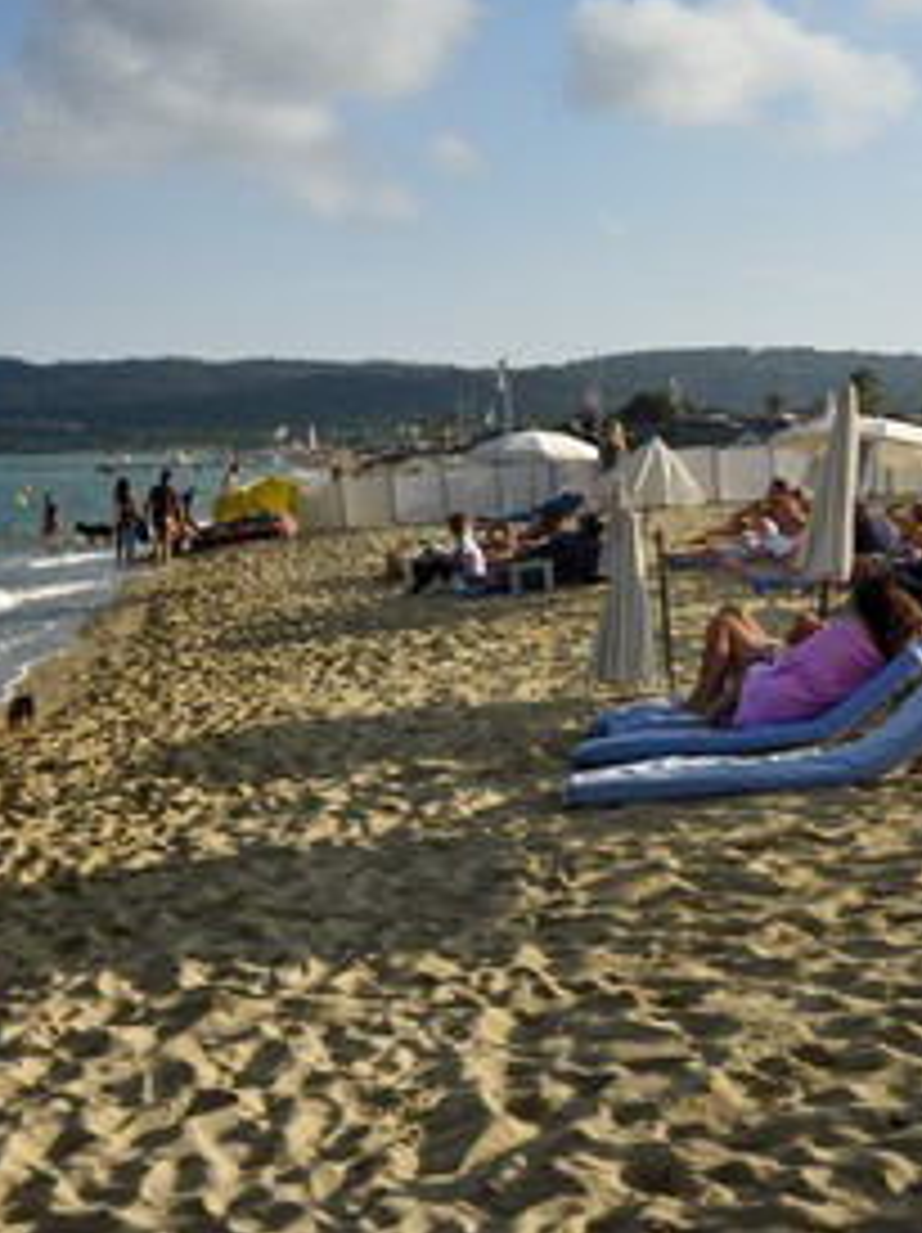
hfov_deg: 24.1
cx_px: 103
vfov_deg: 32.7
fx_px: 2099
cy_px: 612
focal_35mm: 59
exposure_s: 1/200
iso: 200
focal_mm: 40
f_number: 14
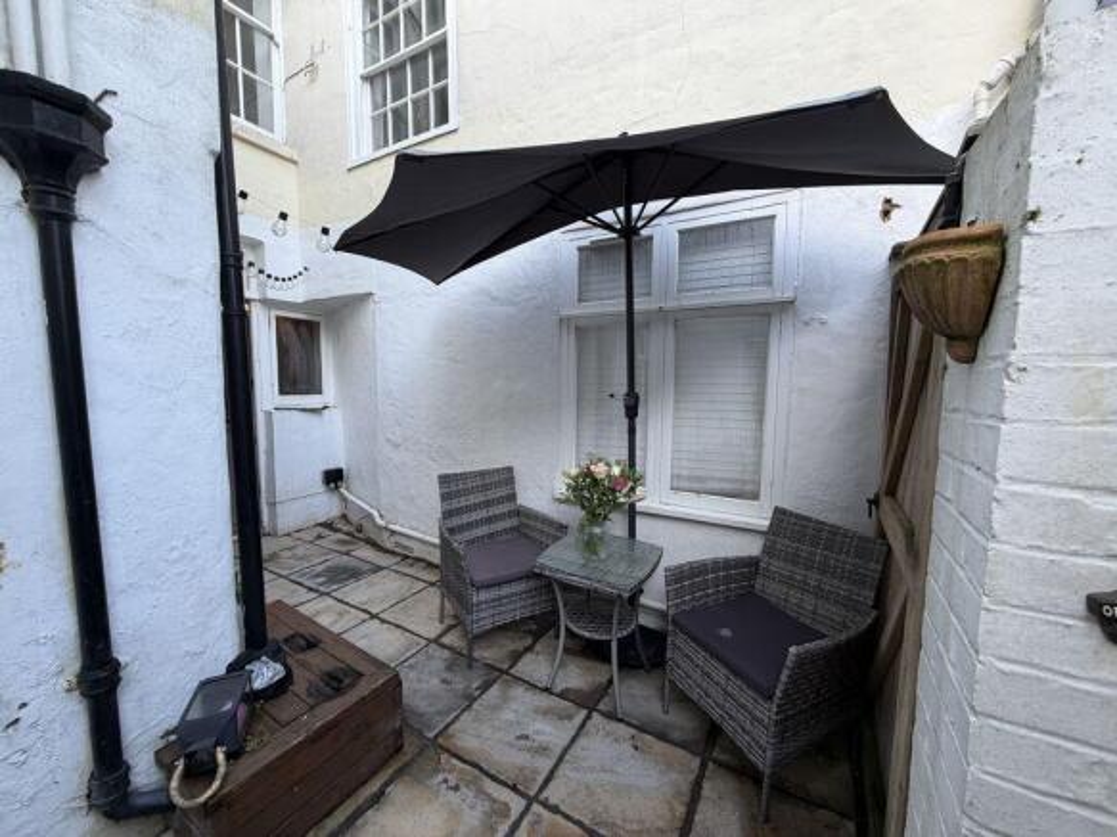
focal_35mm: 14
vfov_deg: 85.7
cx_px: 558
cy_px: 418
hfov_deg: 102.1
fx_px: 452
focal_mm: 2.22
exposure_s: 1/121
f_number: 2.2
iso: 125
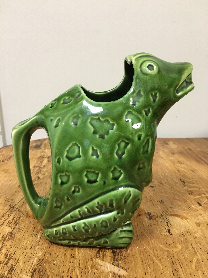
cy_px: 139
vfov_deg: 61.7
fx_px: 232
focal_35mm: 29
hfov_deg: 48.2
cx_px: 104
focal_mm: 4.15
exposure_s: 1/33
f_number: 2.2
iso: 200
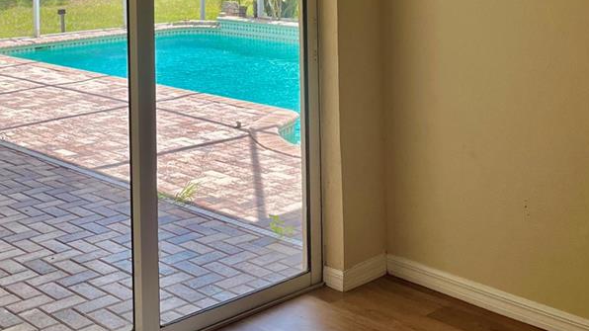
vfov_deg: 20.1
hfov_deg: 36.2
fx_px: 890
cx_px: 192
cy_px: -32
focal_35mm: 57
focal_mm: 5.1
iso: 50
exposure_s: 1/493
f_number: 1.6
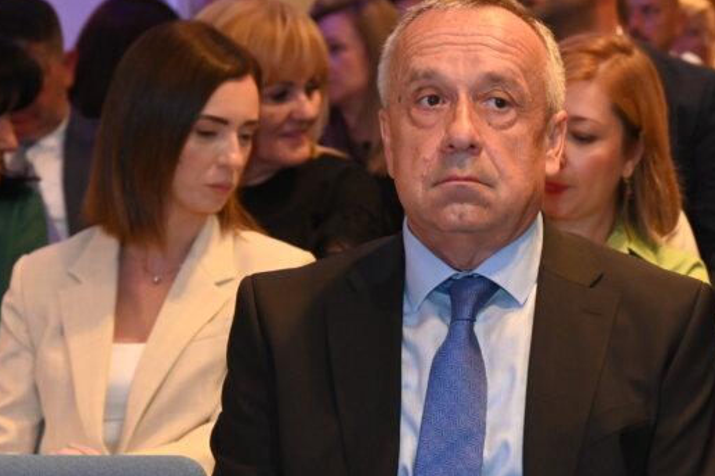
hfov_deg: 12.1
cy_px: 287
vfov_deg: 8.1
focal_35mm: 169
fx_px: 3355
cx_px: 657
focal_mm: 85
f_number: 6.3
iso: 5600
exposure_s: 1/100
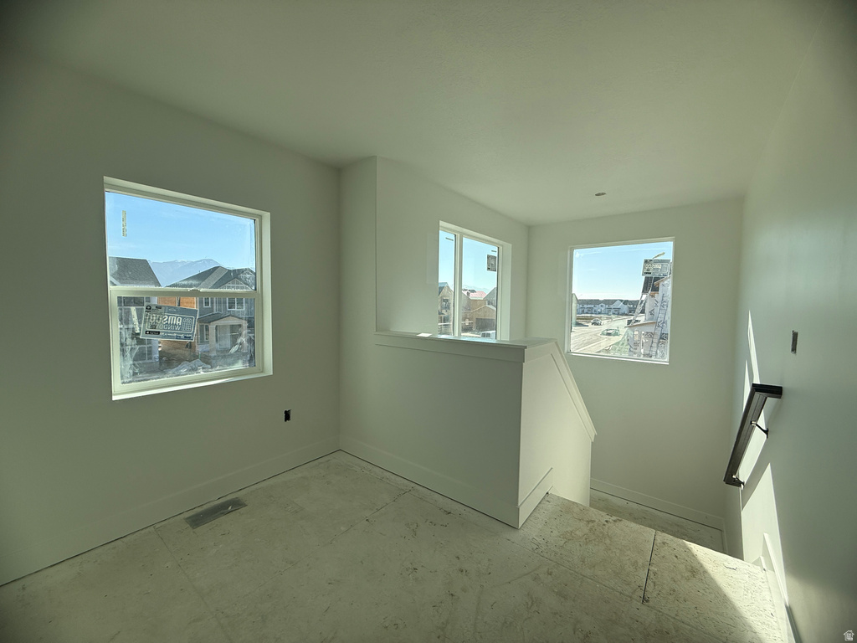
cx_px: 428
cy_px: 322
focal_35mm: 14
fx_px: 347
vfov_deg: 85.7
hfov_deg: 102.1
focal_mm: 2.22
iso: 64
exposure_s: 1/1285
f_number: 2.2
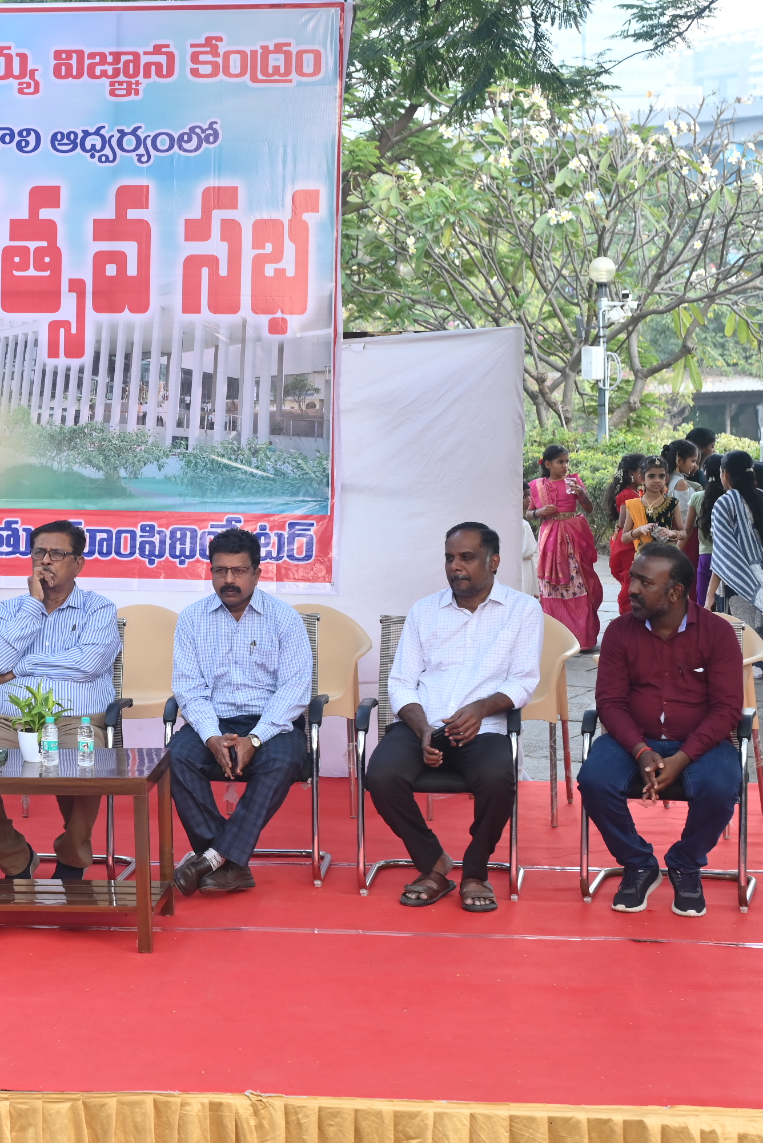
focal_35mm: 80
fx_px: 2542
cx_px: -27
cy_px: 569
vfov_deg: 25.4
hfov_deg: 16.7
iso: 500
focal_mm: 53
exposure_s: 1/250
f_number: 5
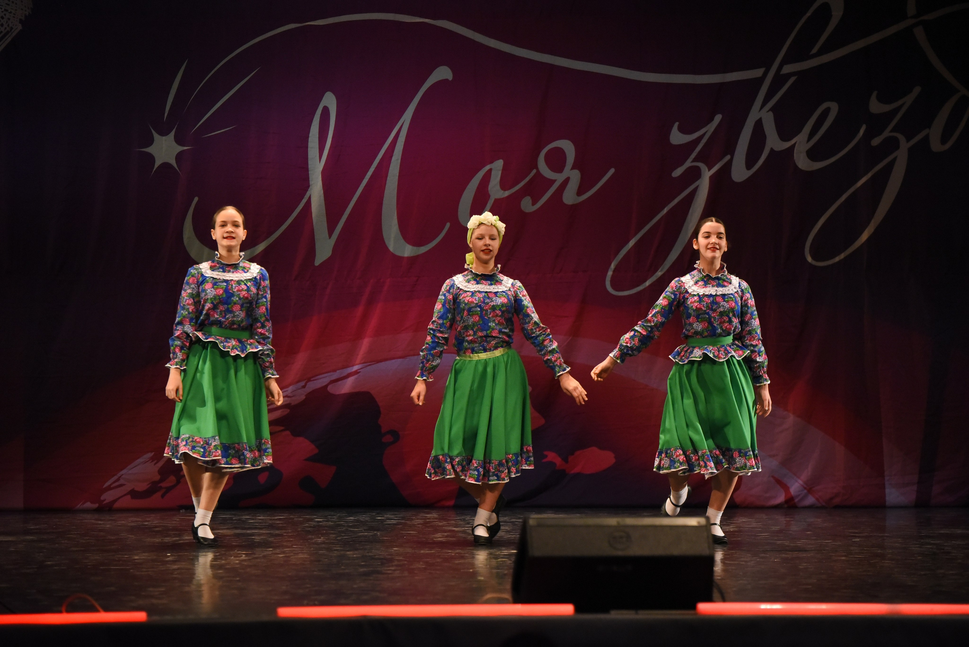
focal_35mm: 135
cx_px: 484
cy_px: 324
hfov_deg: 15.2
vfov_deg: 10.2
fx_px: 3635
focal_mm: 135
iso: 5000
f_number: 3.2
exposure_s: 1/800
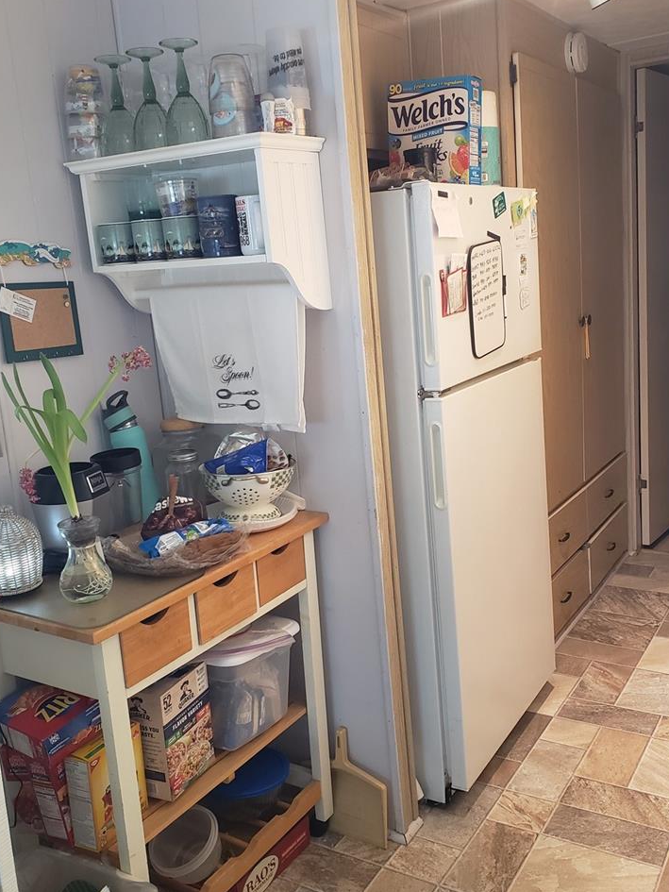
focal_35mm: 33
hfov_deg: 42.9
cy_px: 420
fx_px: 850
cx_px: 367
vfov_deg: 55.3
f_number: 2.4
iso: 320
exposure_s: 1/30
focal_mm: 4.3
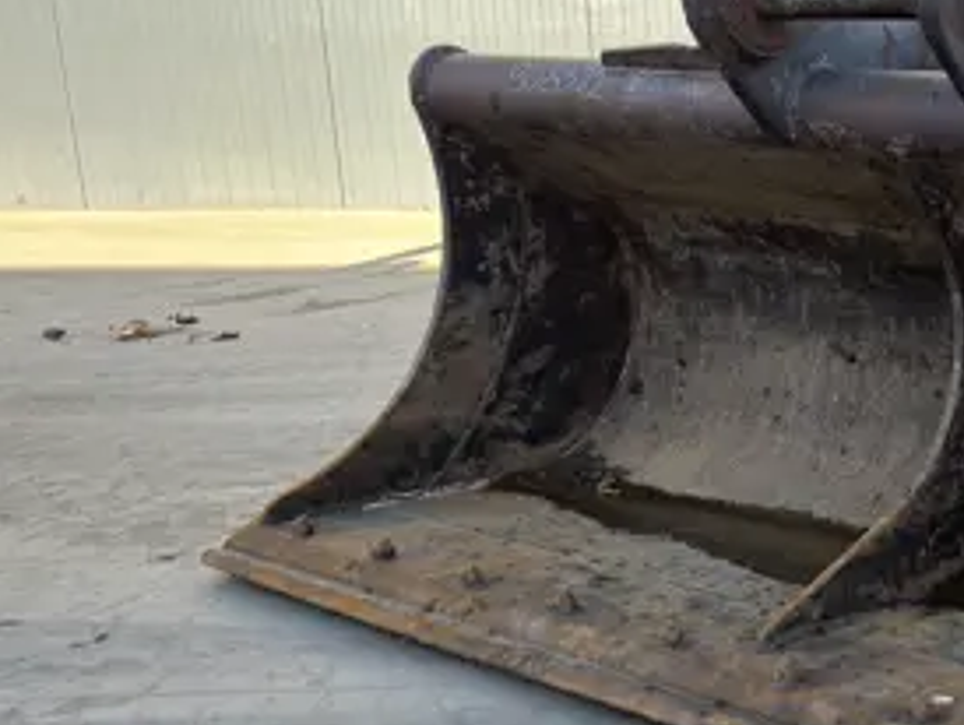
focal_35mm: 56
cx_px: 1024
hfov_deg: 31.1
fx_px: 1561
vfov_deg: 26.1
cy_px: 458
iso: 64
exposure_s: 1/389
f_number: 1.78
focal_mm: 6.76
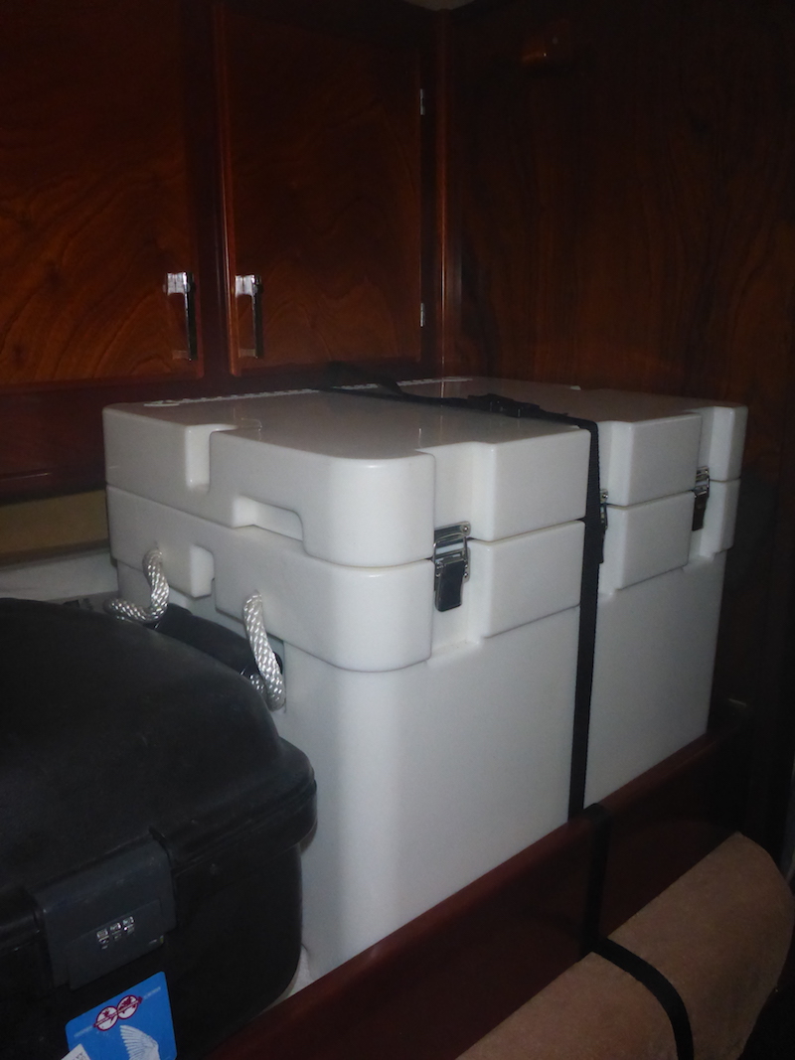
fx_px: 858
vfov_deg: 63.4
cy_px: 530
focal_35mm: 28
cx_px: 398
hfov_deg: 49.7
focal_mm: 4.9
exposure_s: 1/60
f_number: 3.3
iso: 800
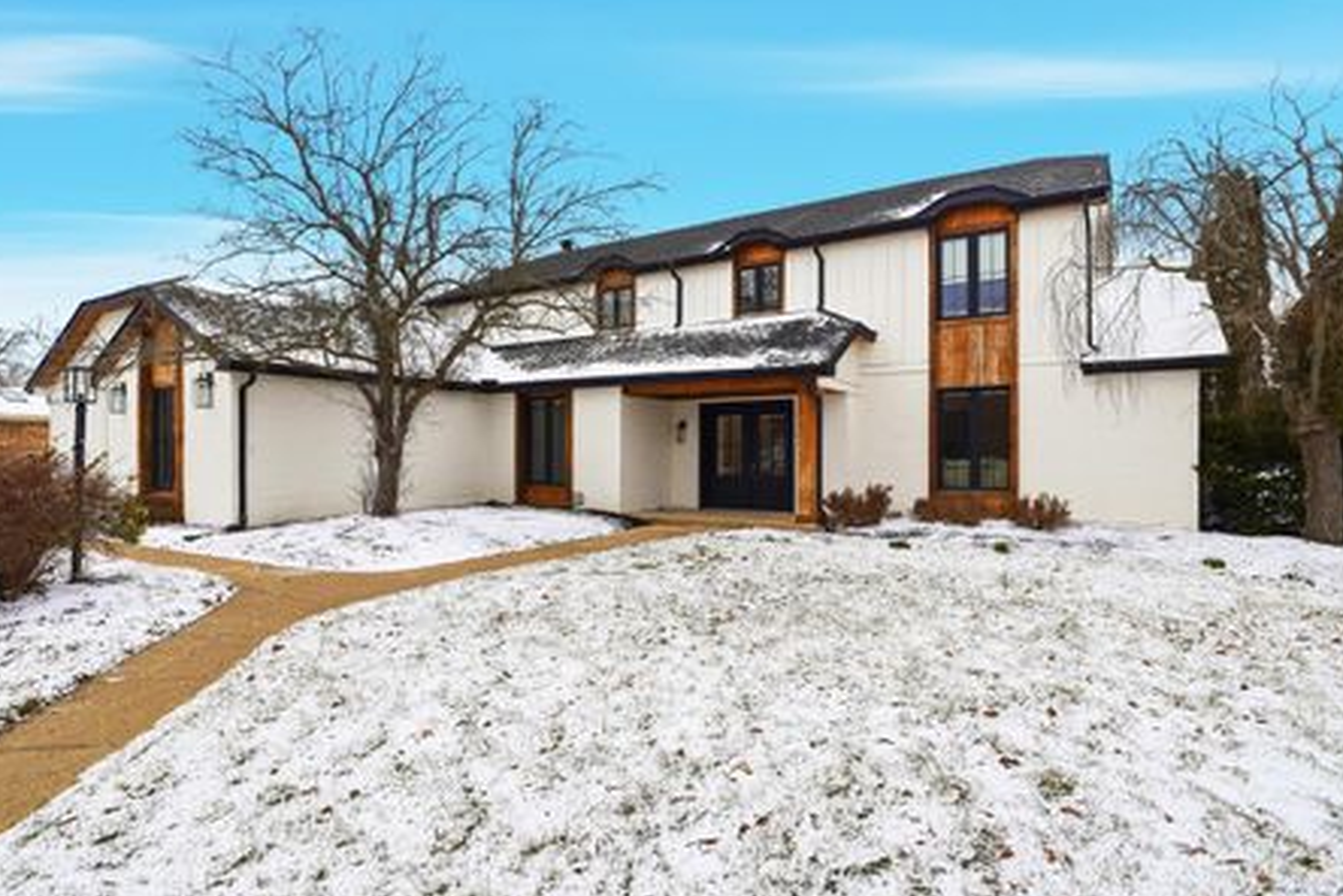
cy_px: 434
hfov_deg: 89.9
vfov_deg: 67.4
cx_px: 638
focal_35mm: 18
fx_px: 671
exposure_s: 1/8000
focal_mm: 16
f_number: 5.6
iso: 100
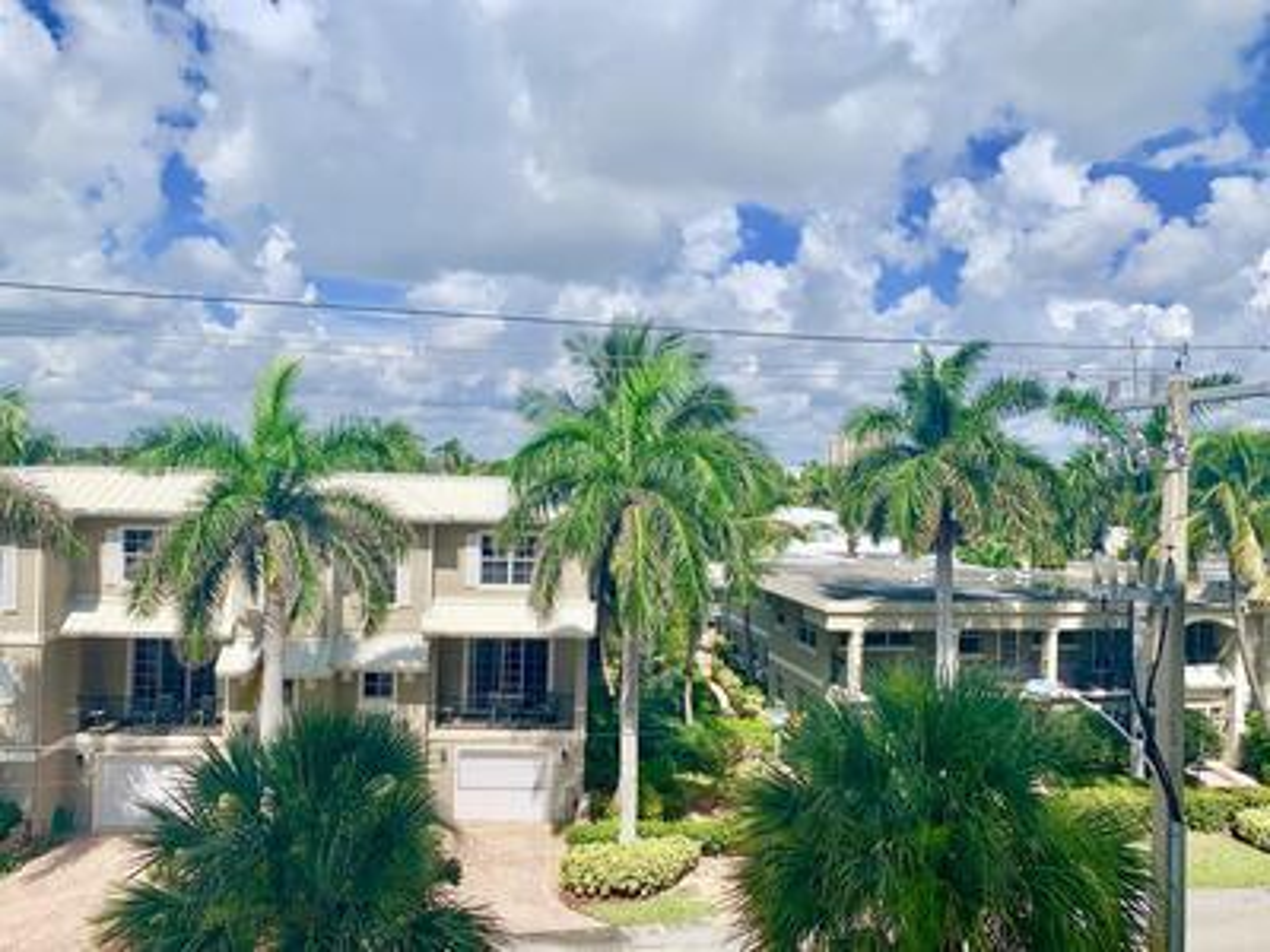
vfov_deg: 53.1
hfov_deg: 67.3
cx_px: 635
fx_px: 954
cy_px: 476
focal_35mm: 26
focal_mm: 4.25
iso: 25
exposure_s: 1/3650
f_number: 1.8
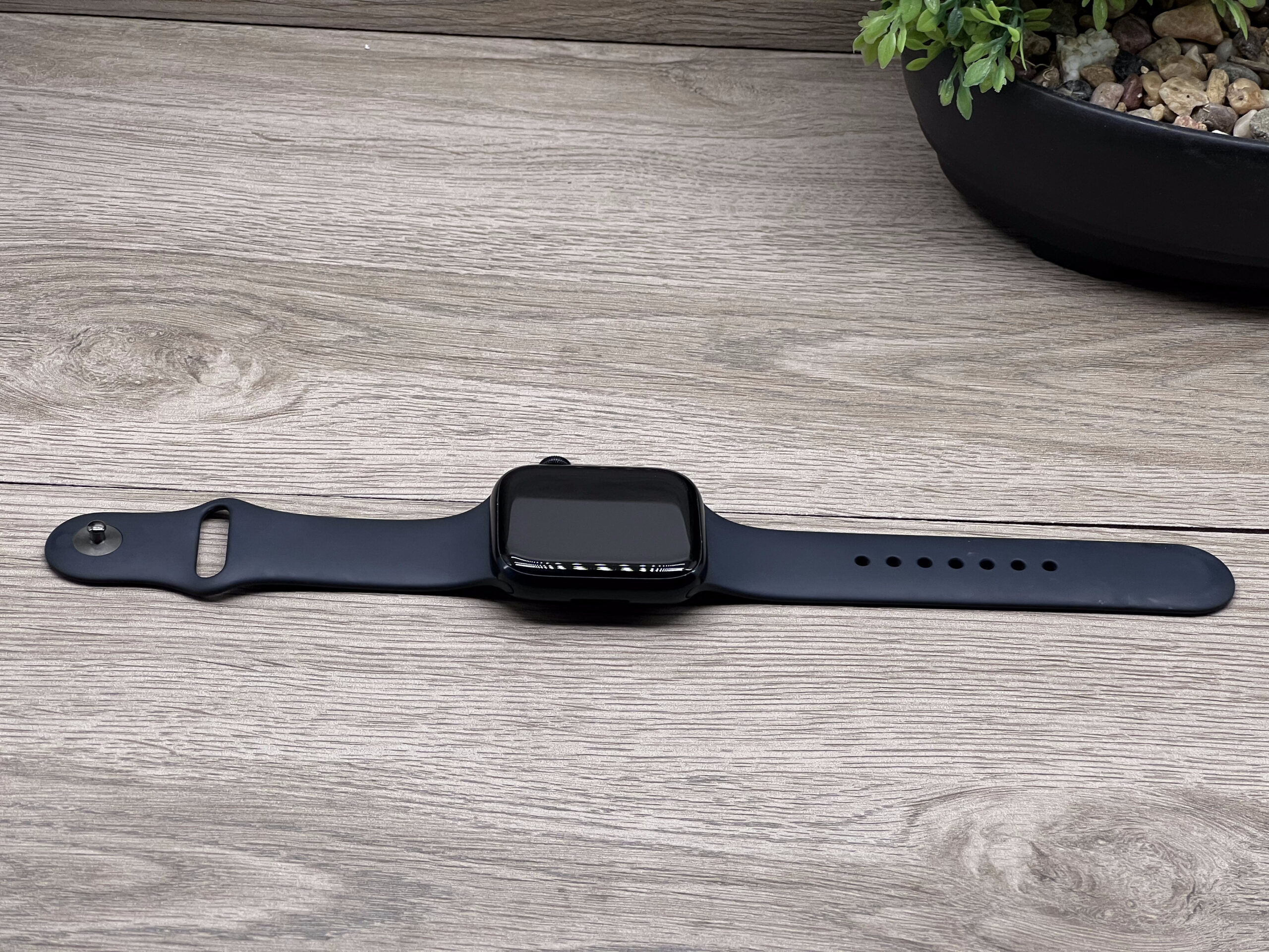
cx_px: 634
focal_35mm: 77
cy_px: 476
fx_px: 2823
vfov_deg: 19.1
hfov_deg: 25.3
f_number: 2.8
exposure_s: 1/100
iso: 50
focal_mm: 9
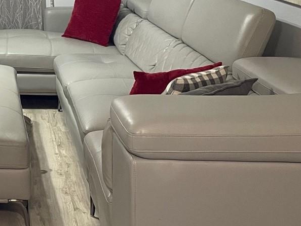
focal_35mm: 70
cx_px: -49
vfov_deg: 19.9
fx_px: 609
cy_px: -37
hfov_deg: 25.3
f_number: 1.6
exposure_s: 1/60
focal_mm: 4.2
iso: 320
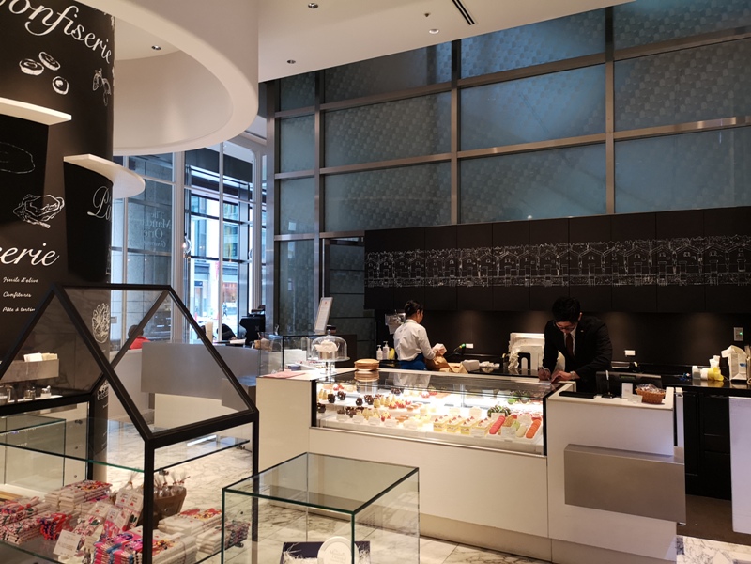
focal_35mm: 27
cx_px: 376
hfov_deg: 65.3
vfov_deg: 51.4
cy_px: 282
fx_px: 586
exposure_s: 1/50
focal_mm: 3.95
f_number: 1.8
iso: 160
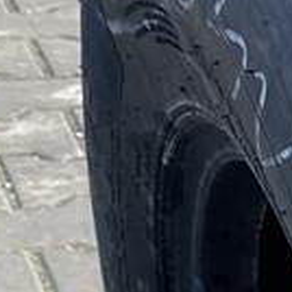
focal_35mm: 206
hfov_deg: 7.2
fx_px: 1966
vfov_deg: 8.1
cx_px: 1000
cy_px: 593
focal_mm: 4.25
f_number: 1.8
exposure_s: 1/473
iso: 32
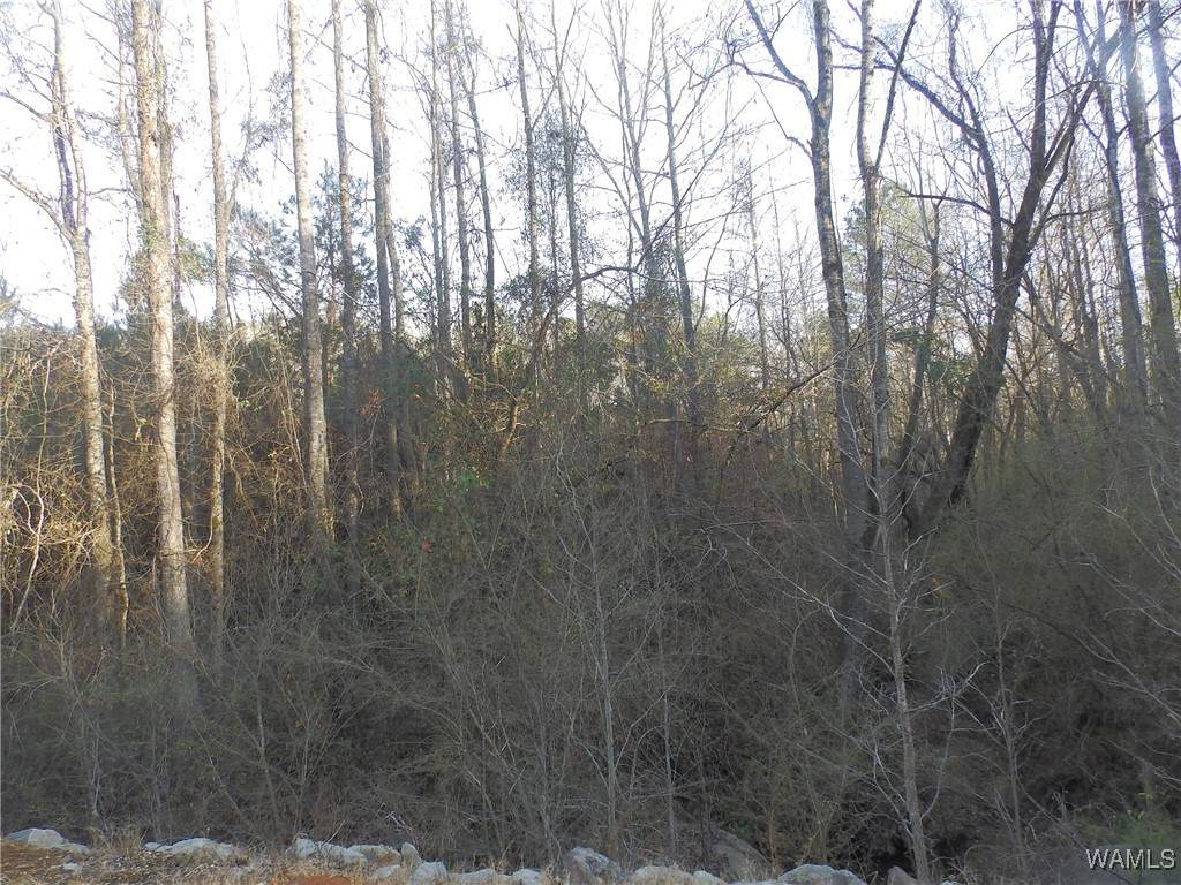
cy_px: 442
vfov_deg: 61.1
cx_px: 590
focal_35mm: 22
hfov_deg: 76.4
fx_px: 751
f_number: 3.4
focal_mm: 4
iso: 80
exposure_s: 1/80
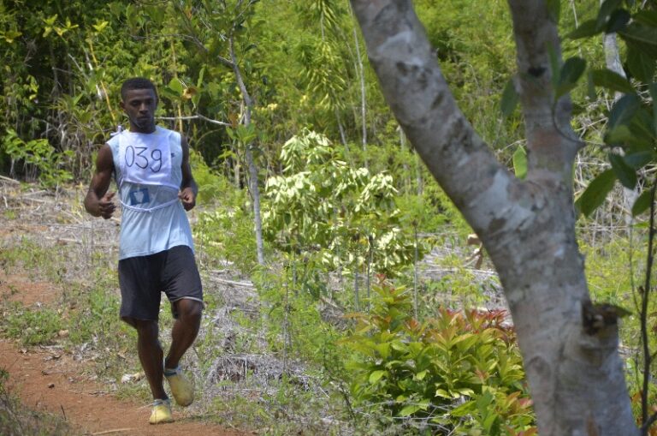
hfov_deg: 13.1
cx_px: 328
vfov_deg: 8.7
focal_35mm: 158
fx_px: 2869
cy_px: 218
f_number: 5.6
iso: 800
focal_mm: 105
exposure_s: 1/800
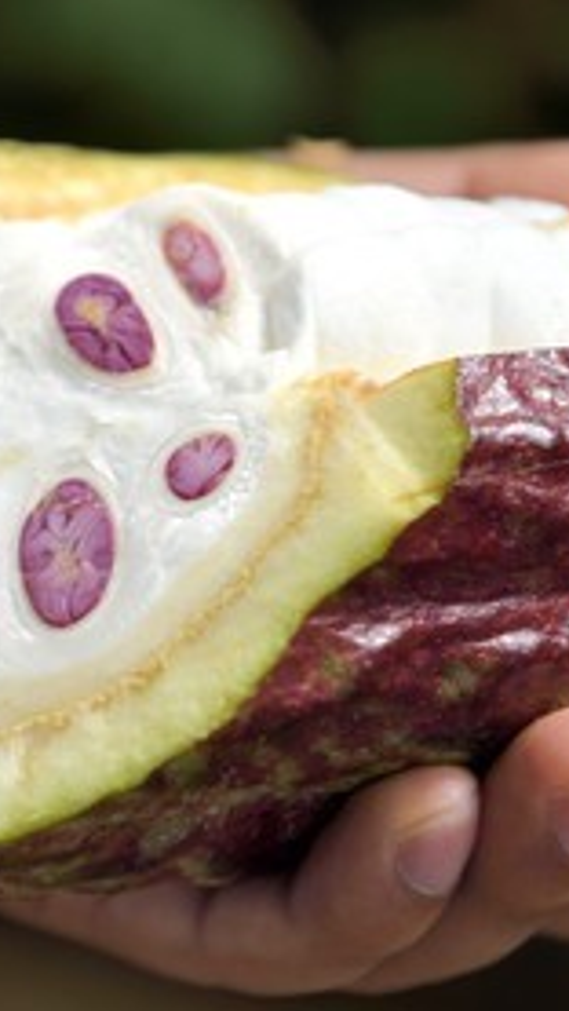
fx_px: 2975
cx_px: 157
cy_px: 507
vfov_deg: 19.3
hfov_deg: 10.9
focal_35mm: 111
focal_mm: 70
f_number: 6.3
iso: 200
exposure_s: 1/125
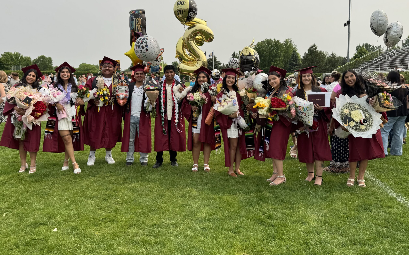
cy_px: 103
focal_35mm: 26
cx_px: 201
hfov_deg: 70.4
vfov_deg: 47.4
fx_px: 290
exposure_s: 1/3597
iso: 80
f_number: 1.78
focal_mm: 6.76
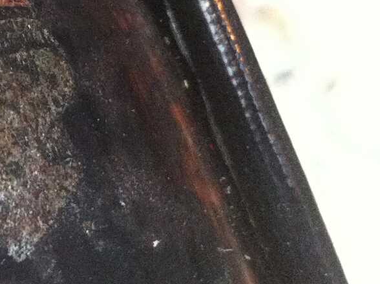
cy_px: -25
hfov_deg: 15.0
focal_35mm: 119
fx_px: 1304
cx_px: -233
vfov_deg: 12.2
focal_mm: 3.85
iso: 500
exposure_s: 1/15
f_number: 2.8
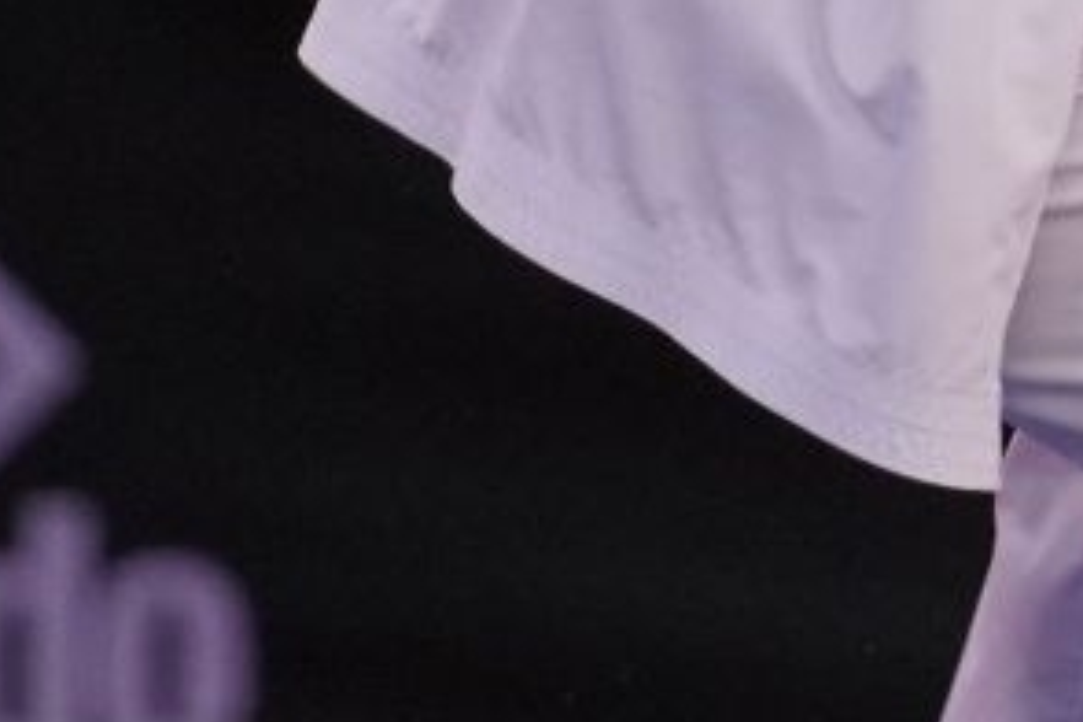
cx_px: 1672
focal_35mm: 1835
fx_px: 55199
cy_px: -928
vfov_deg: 0.7
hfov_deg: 1.1
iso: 2000
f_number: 2.8
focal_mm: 200
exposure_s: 1/1000
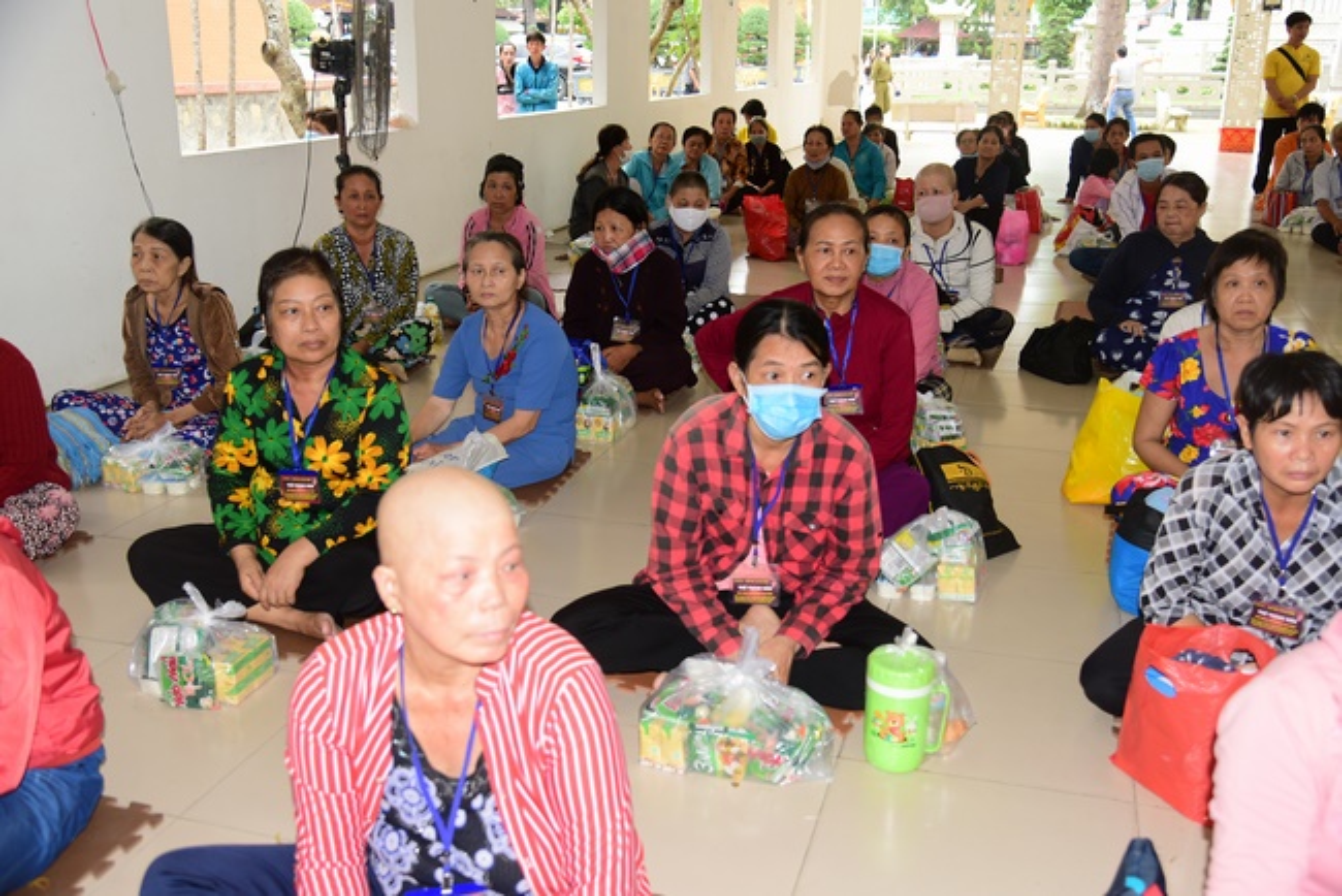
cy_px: 448
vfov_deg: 41.2
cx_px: 671
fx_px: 1193
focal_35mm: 32
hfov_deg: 58.7
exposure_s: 1/60
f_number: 4
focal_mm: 32
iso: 320
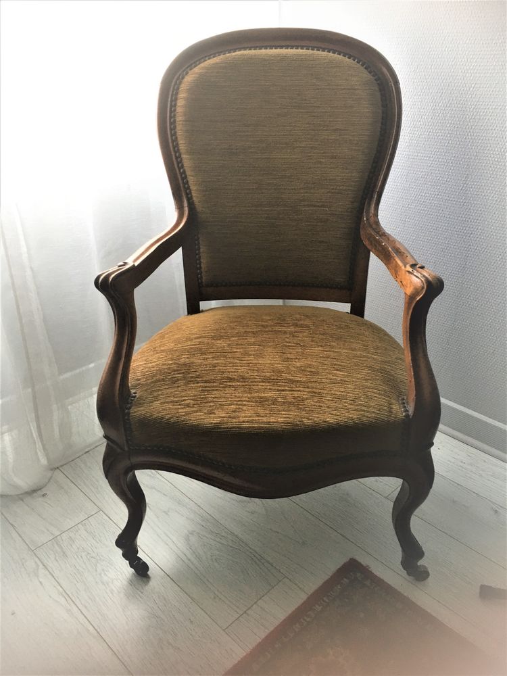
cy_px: 338
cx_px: 254
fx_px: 566
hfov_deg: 48.2
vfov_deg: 61.7
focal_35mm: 29
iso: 50
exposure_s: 1/17
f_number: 2.2
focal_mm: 4.15
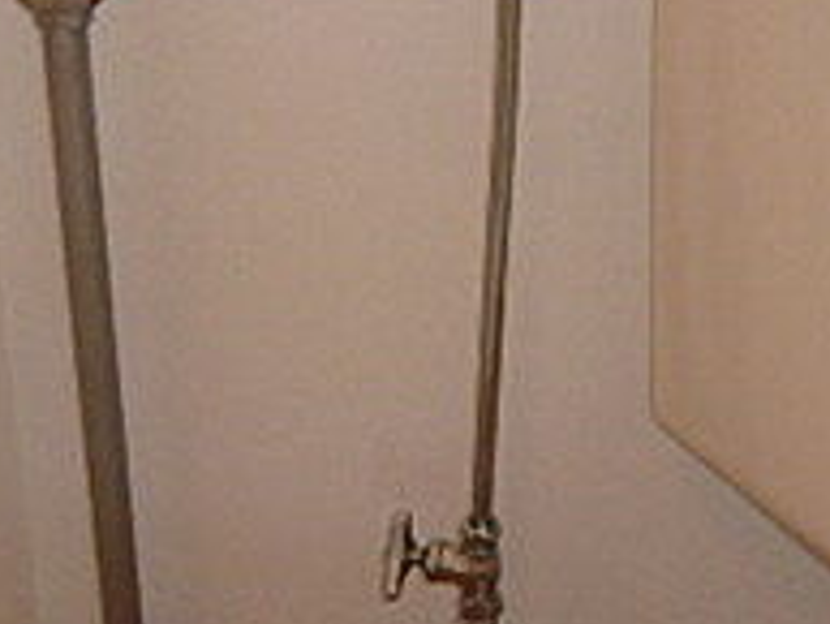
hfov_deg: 21.0
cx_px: 292
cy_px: 693
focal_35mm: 93
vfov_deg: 15.5
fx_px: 2231
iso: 100
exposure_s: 1/30
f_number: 2.8
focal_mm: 4.6
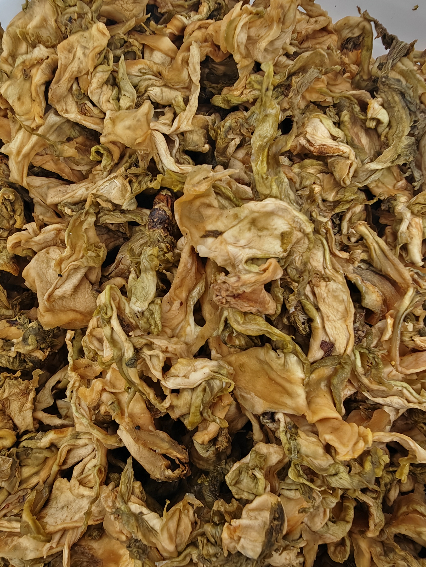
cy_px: 284
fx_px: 427
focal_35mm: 26
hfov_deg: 53.1
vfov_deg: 67.3
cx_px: 213
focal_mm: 1.82
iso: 50
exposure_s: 1/93
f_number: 2
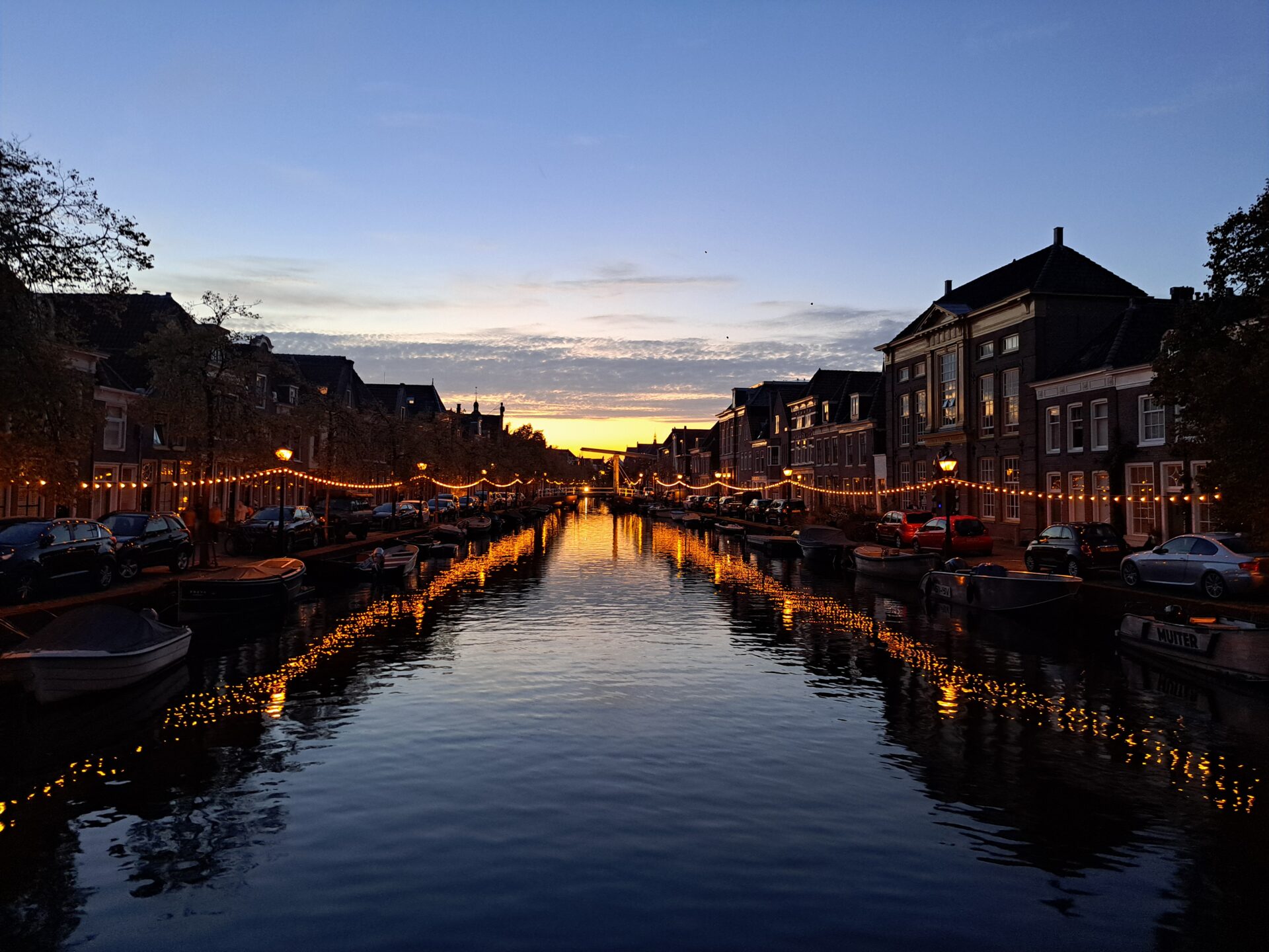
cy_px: 476
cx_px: 634
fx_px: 880
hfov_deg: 71.6
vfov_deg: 56.8
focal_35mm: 24
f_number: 1.8
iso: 250
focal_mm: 5.23
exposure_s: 1/50
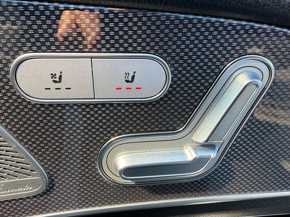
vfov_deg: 56.8
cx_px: 145
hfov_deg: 71.6
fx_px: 201
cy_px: 108
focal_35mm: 24
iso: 50
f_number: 2.2
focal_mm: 2.22
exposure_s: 1/109
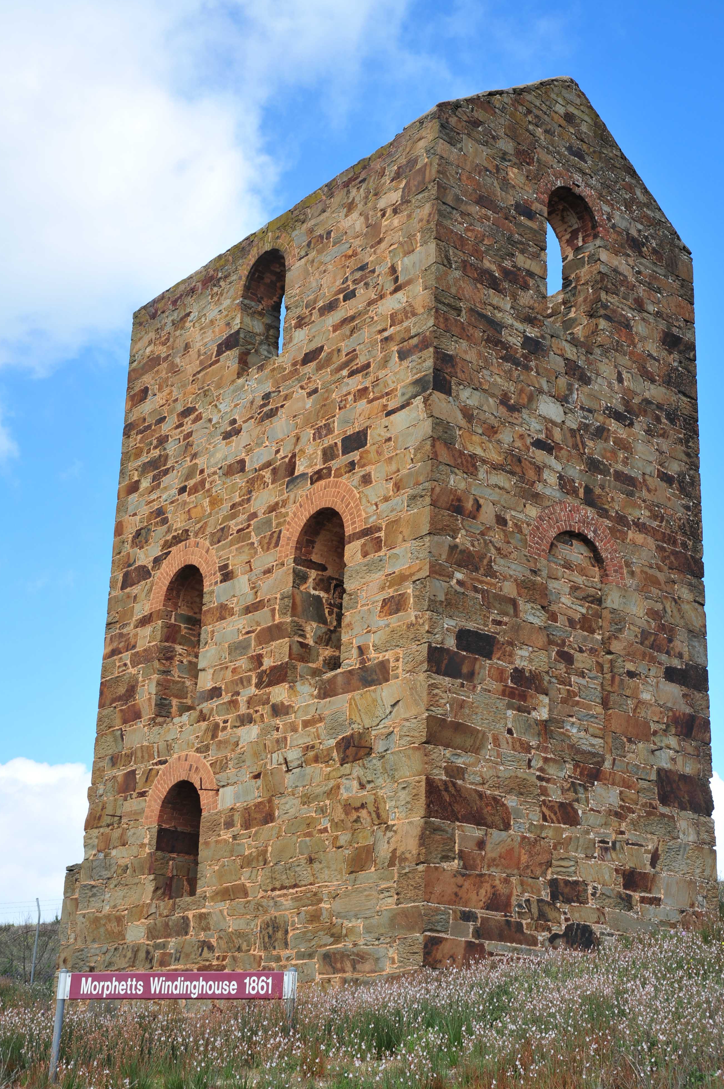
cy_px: 577
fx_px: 1571
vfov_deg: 38.2
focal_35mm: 52
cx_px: 379
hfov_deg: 26.0
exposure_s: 1/160
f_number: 13
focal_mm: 48
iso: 200
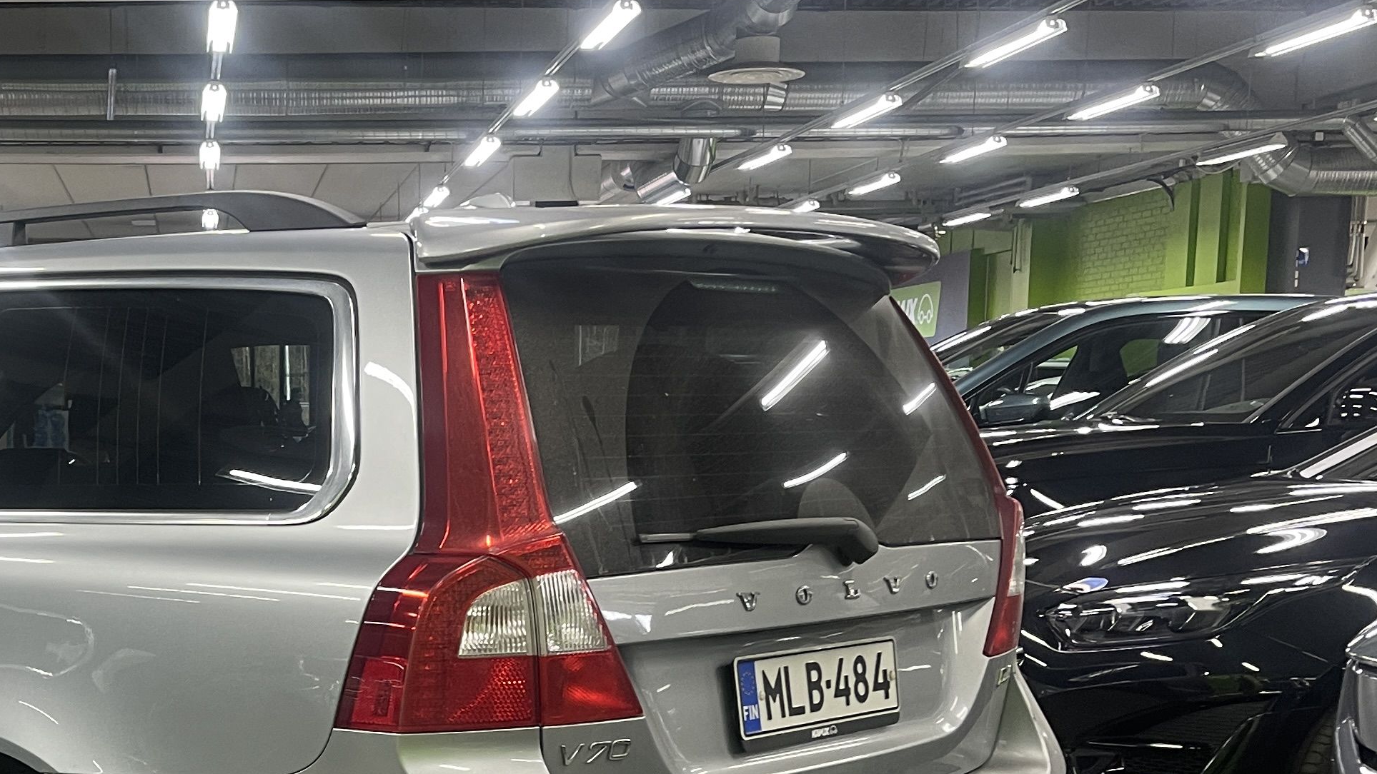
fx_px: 2081
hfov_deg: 34.8
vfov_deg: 20.6
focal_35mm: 57
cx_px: 179
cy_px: 718
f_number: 1.6
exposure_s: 1/50
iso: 80
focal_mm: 5.1
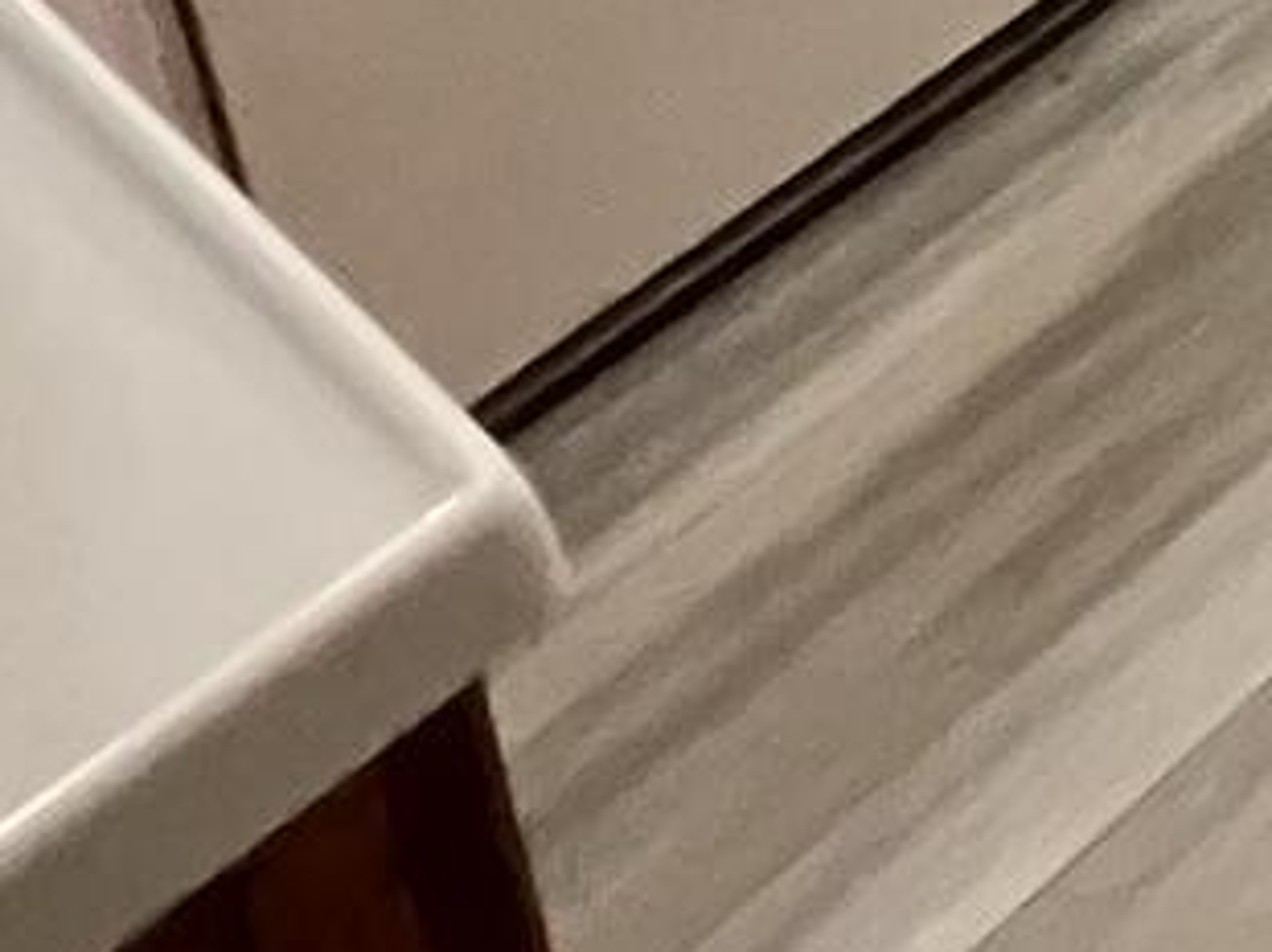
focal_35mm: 86
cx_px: 3340
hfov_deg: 13.4
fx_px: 3158
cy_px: -2113
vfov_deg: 10.4
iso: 800
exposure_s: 1/60
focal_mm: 1.57
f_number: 1.8
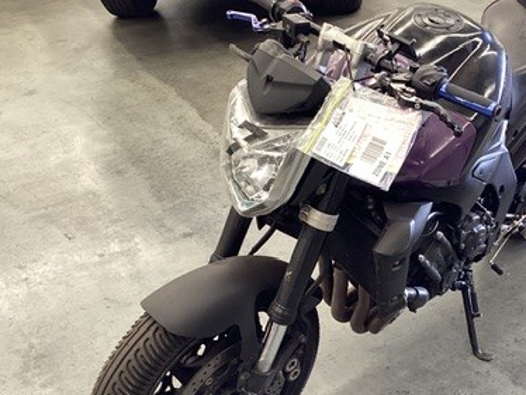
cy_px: 249
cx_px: 378
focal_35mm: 53
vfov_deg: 27.5
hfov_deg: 35.5
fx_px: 806
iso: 100
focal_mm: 3.3
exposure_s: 1/60
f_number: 2.4
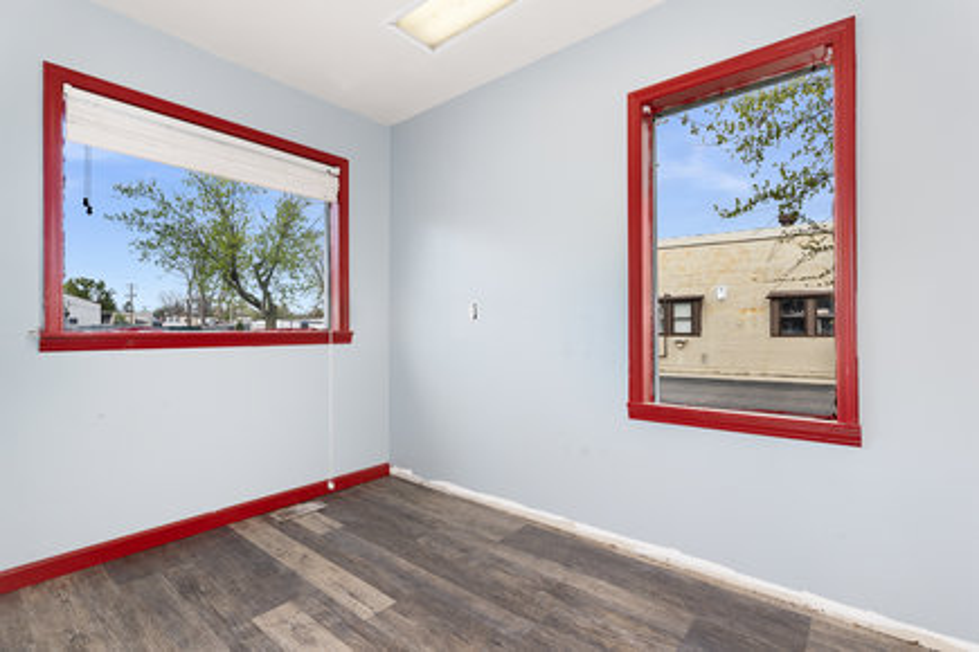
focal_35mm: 16
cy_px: 326
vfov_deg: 73.7
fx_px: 435
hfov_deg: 96.7
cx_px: 490
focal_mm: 16
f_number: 8
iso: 400
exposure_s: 1/250
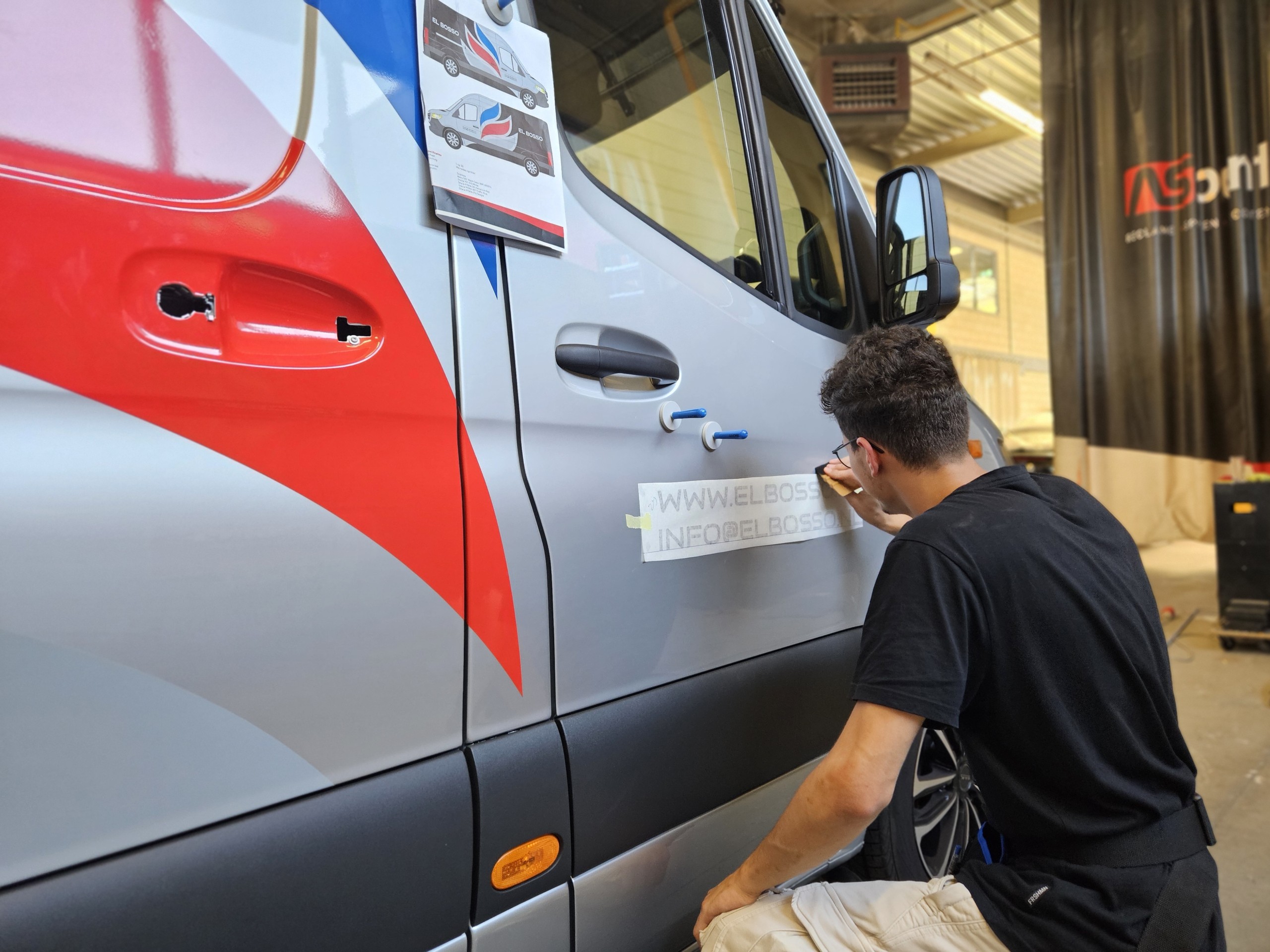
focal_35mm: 23
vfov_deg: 58.9
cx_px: 635
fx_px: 844
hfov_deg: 73.9
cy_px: 476
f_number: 1.8
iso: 500
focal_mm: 5.4
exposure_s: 1/100
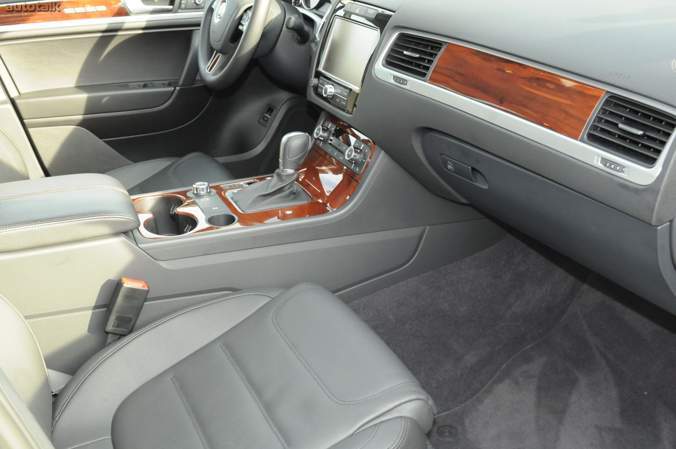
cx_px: 338
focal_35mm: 39
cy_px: 224
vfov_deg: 34.1
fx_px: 732
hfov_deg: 49.6
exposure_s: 1/60
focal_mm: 26
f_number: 8
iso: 1250
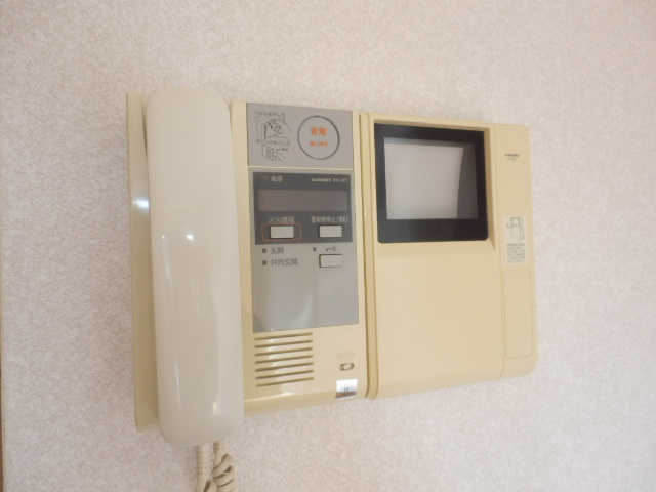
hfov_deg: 71.6
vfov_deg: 56.8
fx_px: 455
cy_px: 246
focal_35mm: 24
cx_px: 328
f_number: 3
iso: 80
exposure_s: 1/30
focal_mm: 4.2
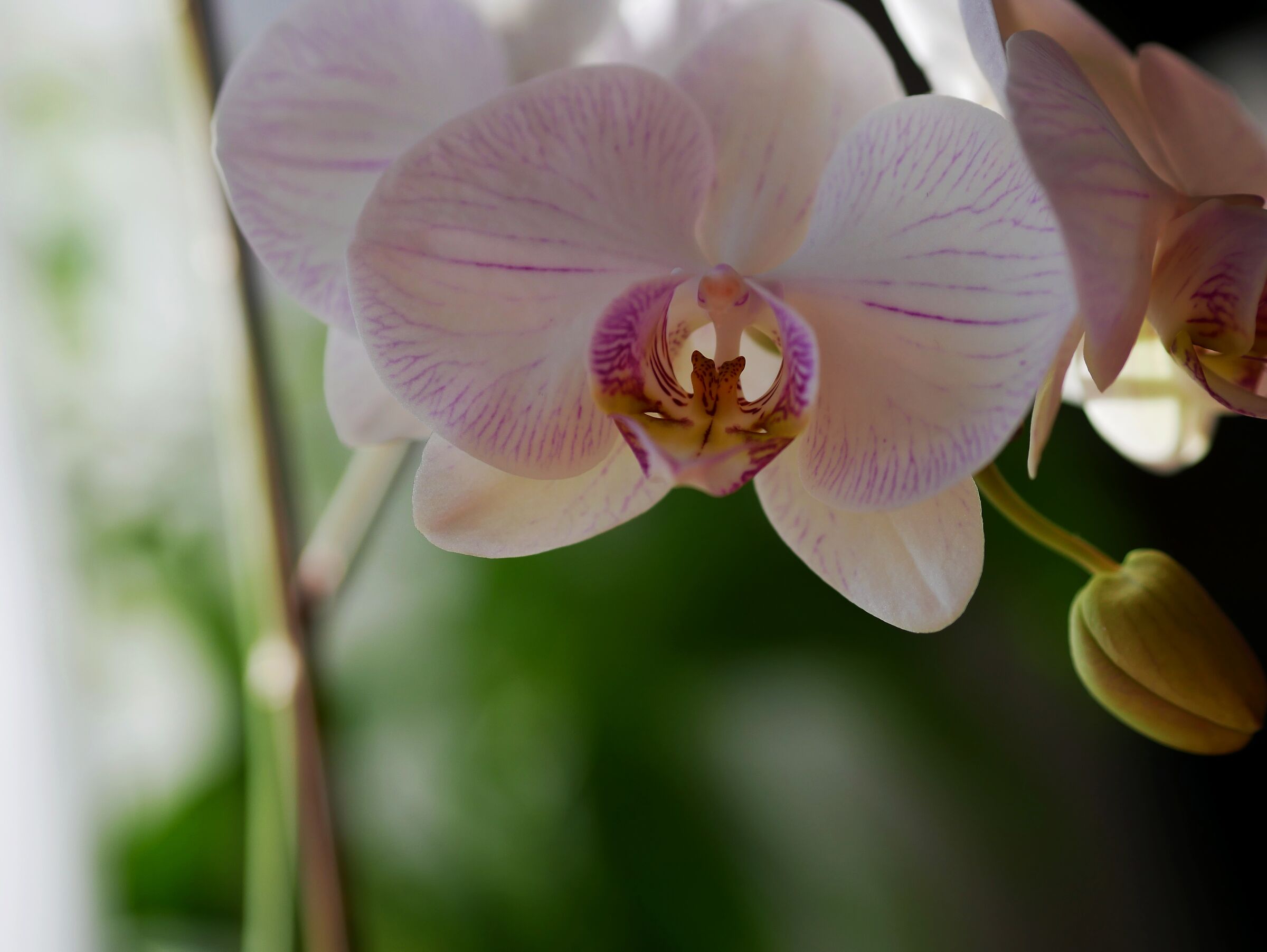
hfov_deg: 21.8
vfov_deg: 16.4
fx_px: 3295
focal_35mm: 90
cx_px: 634
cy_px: 476
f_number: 1.8
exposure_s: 1/3200
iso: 200
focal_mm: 45
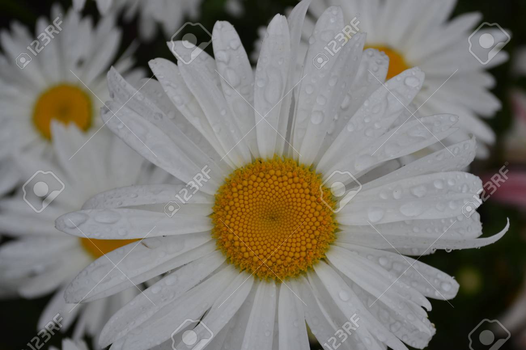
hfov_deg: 31.9
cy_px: 175
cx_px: 263
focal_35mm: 63
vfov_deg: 21.6
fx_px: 920
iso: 100
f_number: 6.3
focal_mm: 42
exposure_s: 1/160
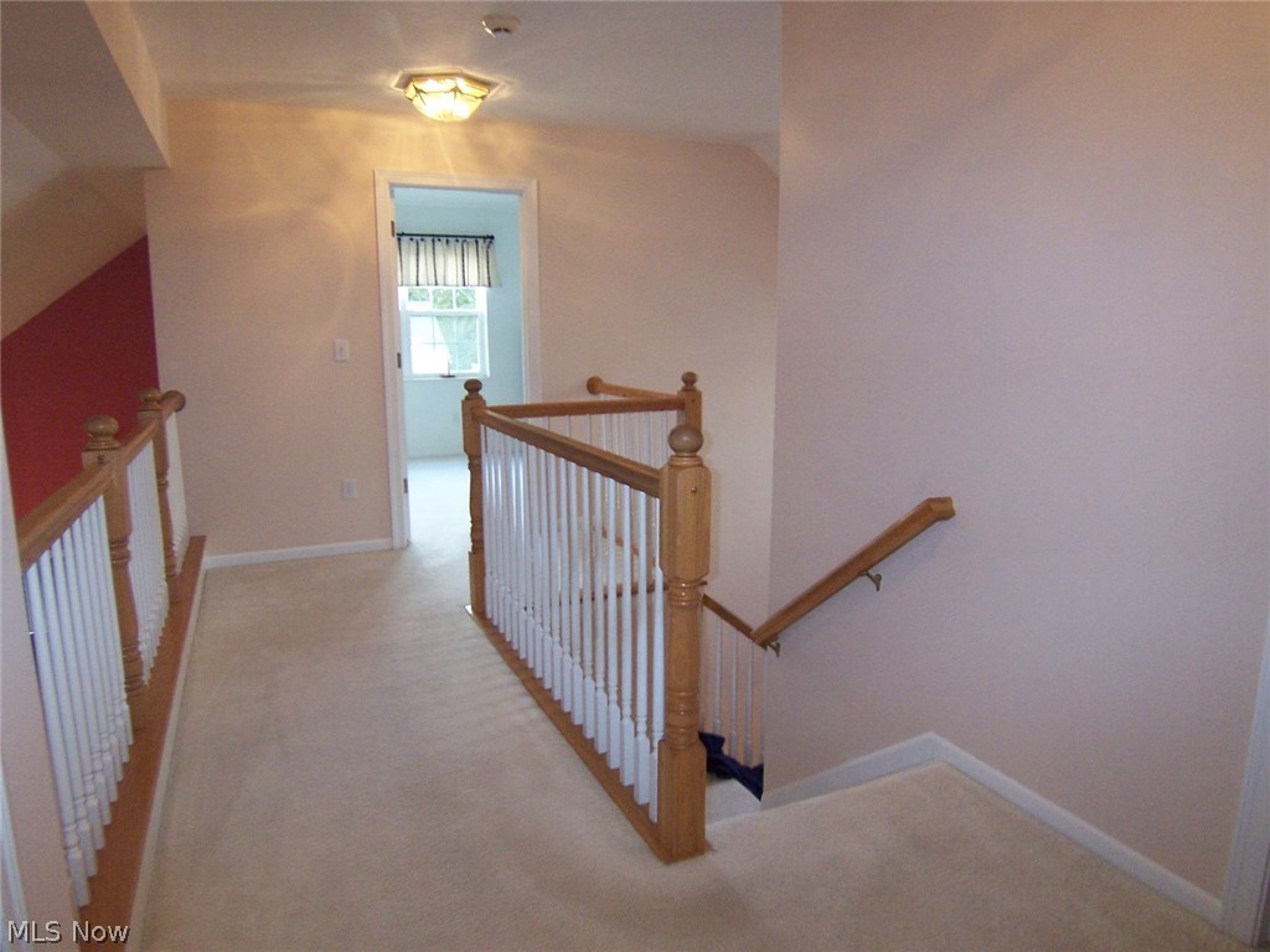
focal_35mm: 23
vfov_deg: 58.9
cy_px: 476
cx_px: 635
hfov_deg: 73.9
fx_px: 844
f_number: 2.8
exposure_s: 1/30
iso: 200
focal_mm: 3.8
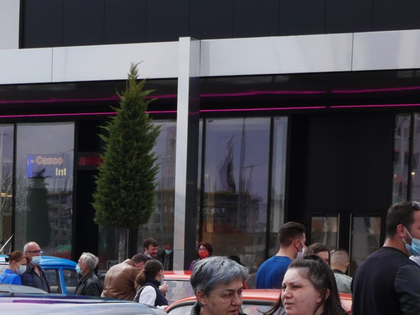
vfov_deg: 9.9
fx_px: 1760
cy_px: 488
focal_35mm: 145
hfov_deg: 13.2
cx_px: -89
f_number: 8
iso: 200
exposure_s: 1/400
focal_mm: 20
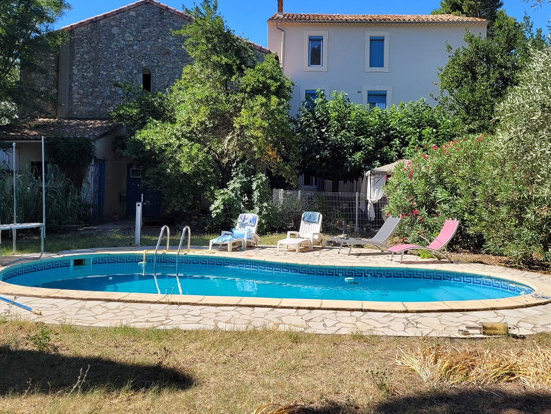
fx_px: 541
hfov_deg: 53.8
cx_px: 306
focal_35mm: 34
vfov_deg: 41.6
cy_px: 166
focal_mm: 5.4
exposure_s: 1/1668
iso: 40
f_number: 1.8
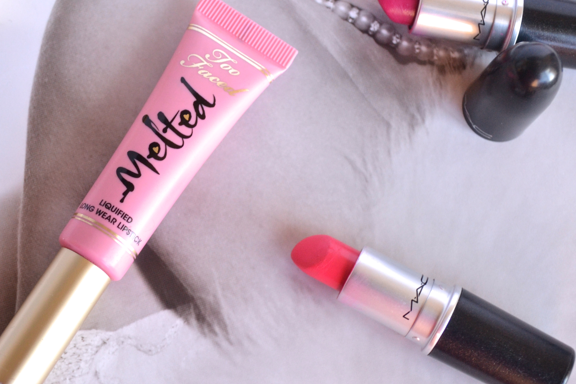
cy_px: 182
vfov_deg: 18.4
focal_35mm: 74
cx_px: 244
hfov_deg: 27.3
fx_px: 1184
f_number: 5.6
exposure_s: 1/125
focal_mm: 36
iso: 800
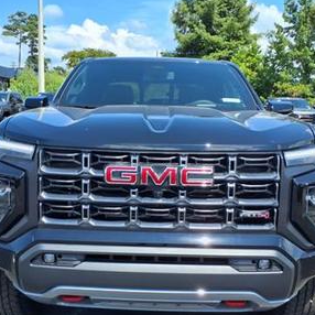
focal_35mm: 42
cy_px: 185
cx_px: 146
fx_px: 432
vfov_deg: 39.9
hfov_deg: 40.0
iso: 40
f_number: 1.9
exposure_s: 1/1667
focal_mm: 3.58
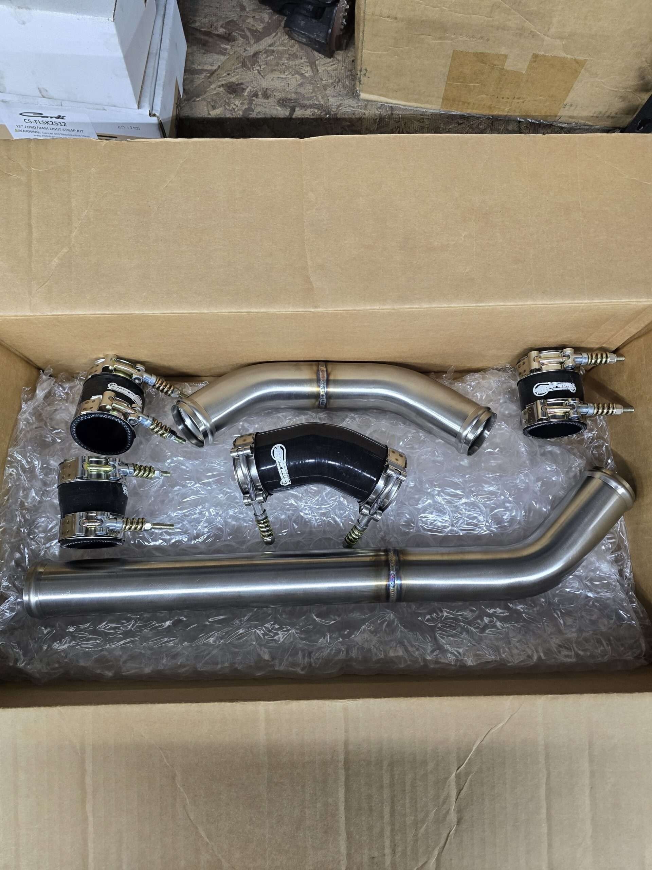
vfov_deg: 73.9
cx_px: 326
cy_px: 435
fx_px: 578
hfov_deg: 58.9
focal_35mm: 23
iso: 500
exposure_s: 1/120
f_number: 1.7
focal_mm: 6.3
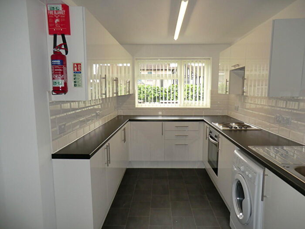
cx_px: 152
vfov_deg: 56.8
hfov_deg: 71.6
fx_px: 211
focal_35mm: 24
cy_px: 114
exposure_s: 1/60
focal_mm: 4.3
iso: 64
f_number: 3.2
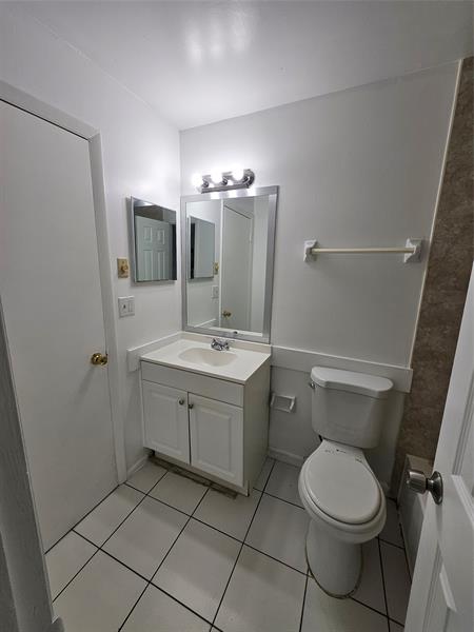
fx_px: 237
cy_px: 316
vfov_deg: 106.2
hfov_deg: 89.9
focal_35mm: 13
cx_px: 237
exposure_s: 1/120
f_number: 2.2
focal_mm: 1.74
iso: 32
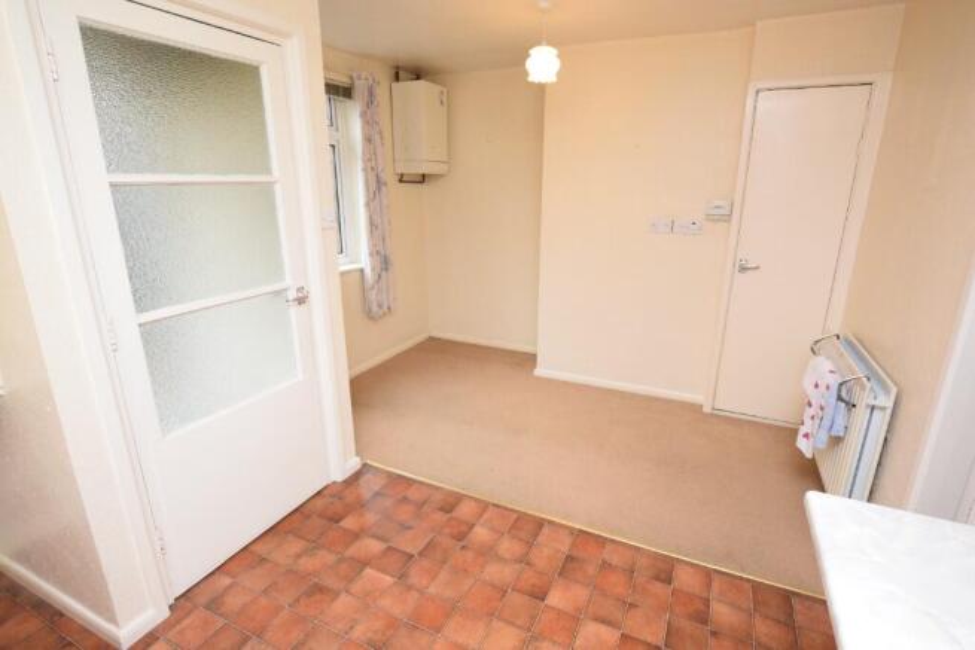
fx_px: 447
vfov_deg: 72.1
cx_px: 488
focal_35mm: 16
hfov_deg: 95.0
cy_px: 325
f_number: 5.6
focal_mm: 11
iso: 720
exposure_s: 1/125
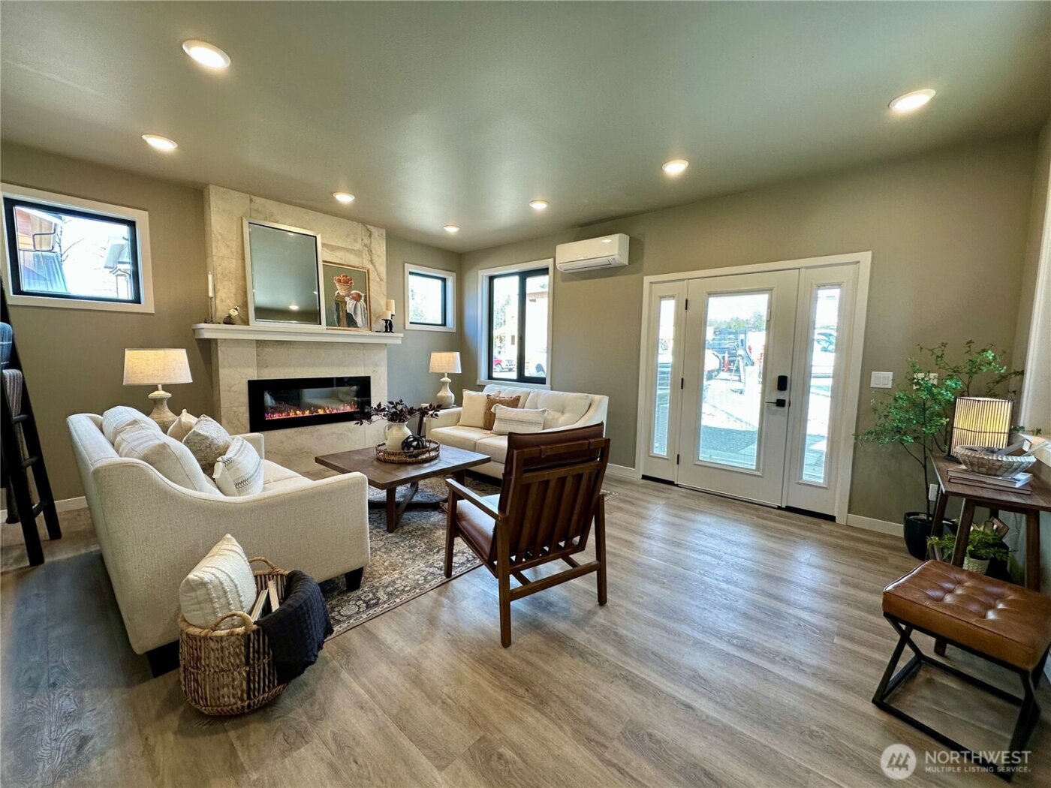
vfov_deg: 85.7
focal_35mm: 14
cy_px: 394
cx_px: 526
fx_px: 425
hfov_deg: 102.1
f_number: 2.2
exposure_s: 1/120
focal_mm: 2.22
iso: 100
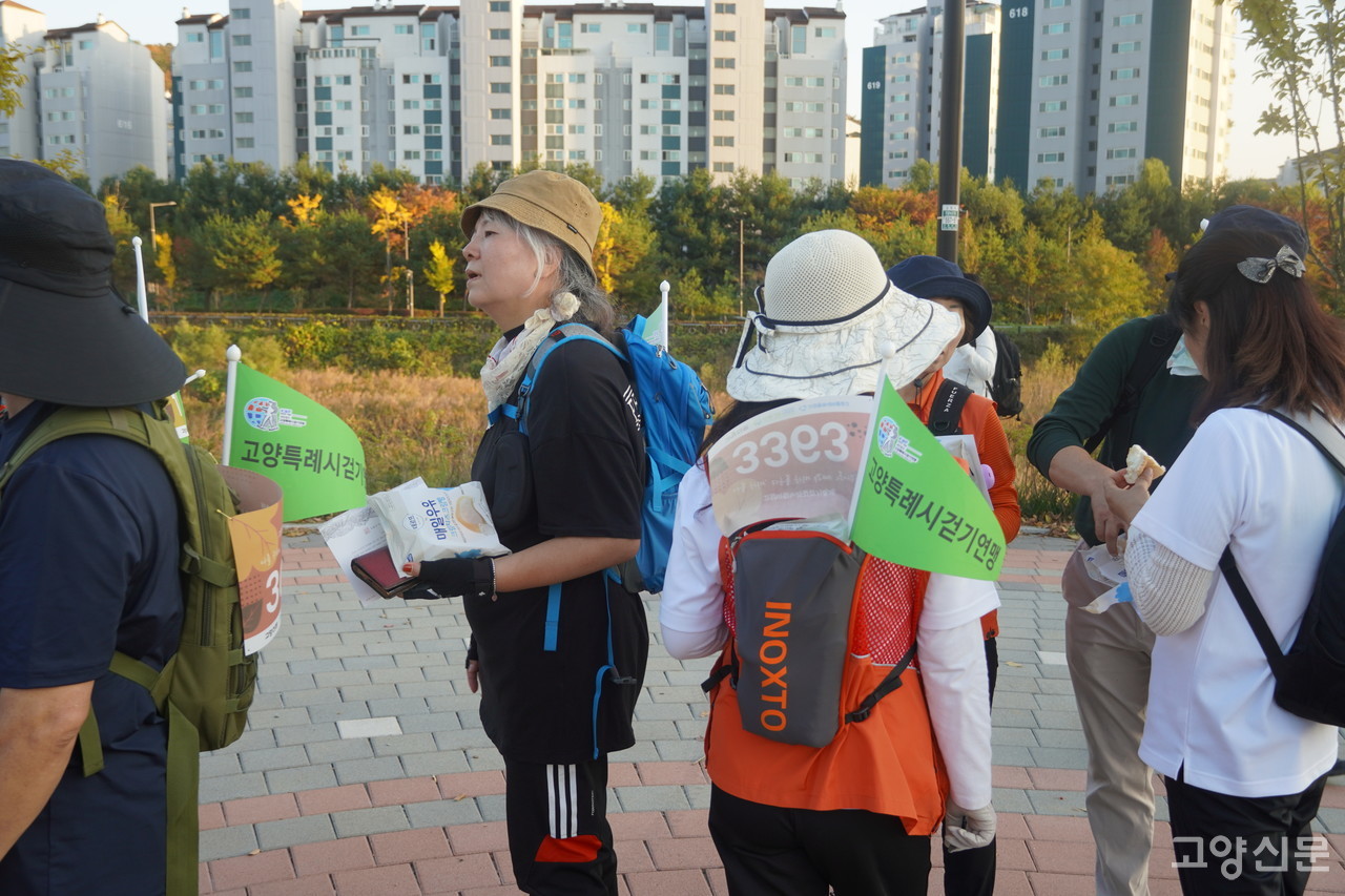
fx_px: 1345
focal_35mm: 36
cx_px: 672
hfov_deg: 53.1
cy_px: 448
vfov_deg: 36.9
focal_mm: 24
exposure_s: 1/160
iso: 160
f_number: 4
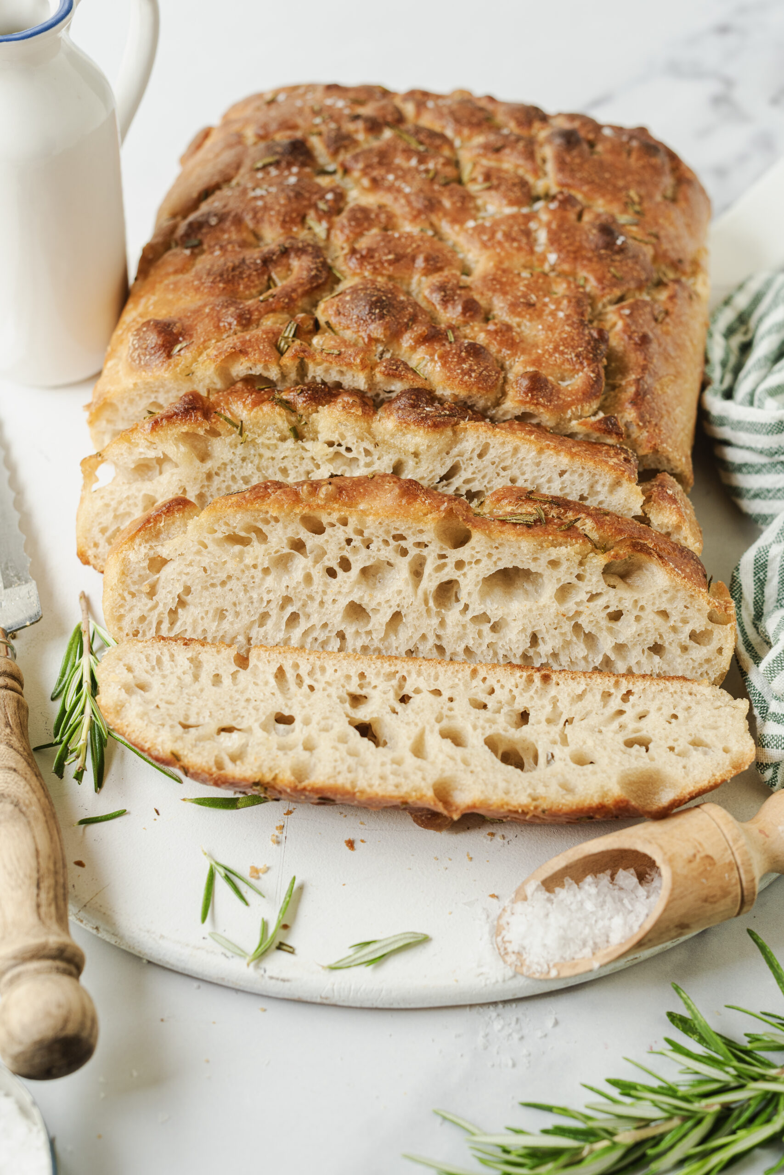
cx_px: 392
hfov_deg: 27.0
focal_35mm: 50
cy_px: 588
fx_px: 1633
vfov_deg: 39.6
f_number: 5
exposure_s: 1/80
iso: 200
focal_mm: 50
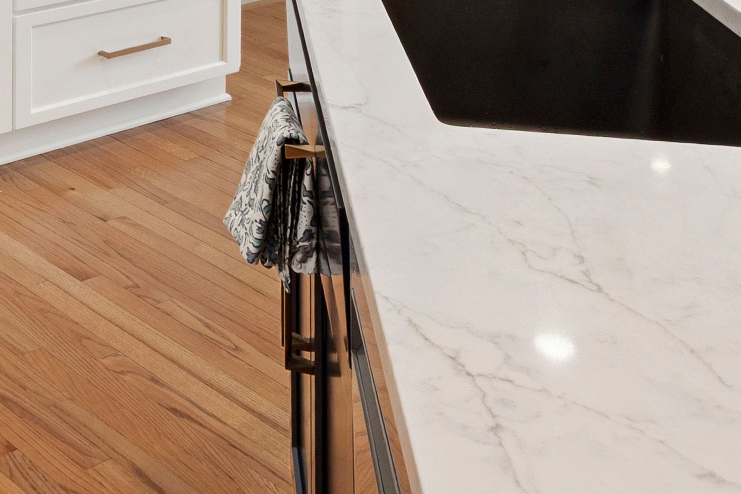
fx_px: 1256
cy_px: -350
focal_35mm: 61
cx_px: -71
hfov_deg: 29.6
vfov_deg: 18.3
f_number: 8
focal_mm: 10
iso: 100
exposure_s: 1/2.5
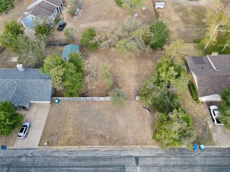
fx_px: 159
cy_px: 86
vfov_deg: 56.8
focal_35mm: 24
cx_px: 115
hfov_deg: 71.6
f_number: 2.8
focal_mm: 4.5
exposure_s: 1/125
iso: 100
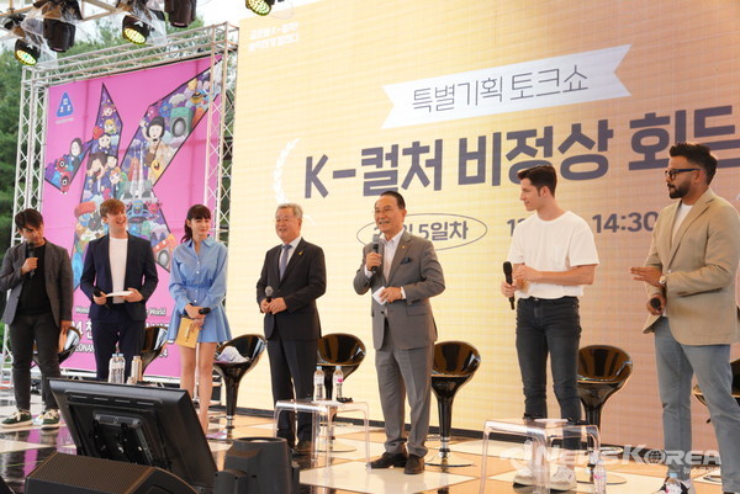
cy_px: 247
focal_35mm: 43
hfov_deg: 45.4
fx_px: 885
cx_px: 370
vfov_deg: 31.2
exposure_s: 1/500
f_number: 5
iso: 1250
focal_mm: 43
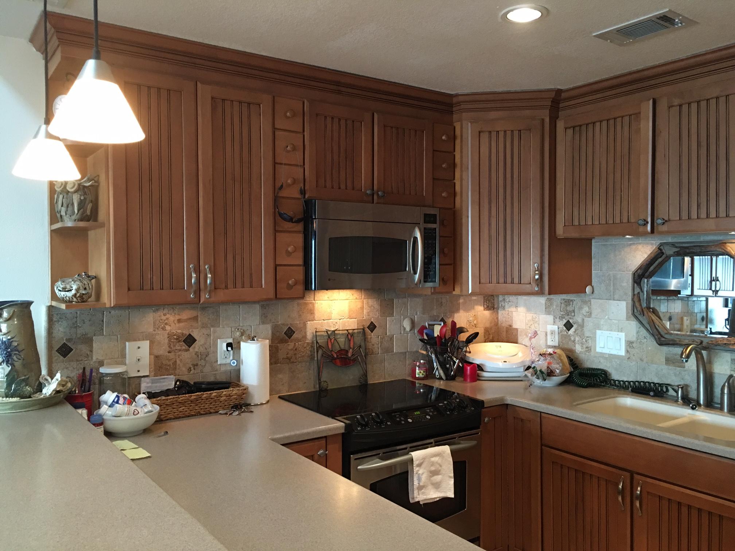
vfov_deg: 48.2
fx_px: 616
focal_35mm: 29
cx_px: 368
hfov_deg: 61.7
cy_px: 276
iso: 100
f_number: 2.2
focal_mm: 4.15
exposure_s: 1/15
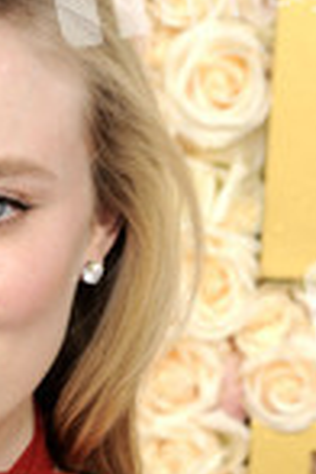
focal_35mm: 504
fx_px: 6635
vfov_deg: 4.1
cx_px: -79
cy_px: 455
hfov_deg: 2.7
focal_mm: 185
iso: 800
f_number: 10
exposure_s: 1/250
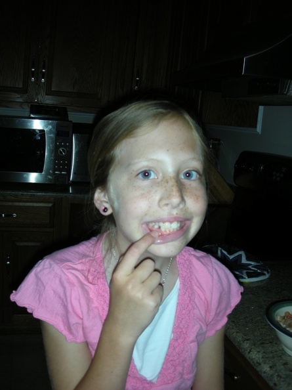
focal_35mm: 35
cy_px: 195
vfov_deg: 52.6
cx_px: 146
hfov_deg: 40.7
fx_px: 394
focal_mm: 5.8
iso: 50
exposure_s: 1/60
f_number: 2.8
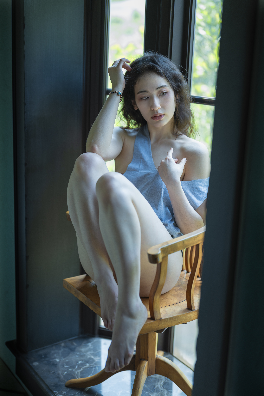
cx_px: 132
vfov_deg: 39.6
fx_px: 550
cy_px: 198
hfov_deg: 27.0
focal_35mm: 50
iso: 100
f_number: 1.4
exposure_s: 1/200
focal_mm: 50
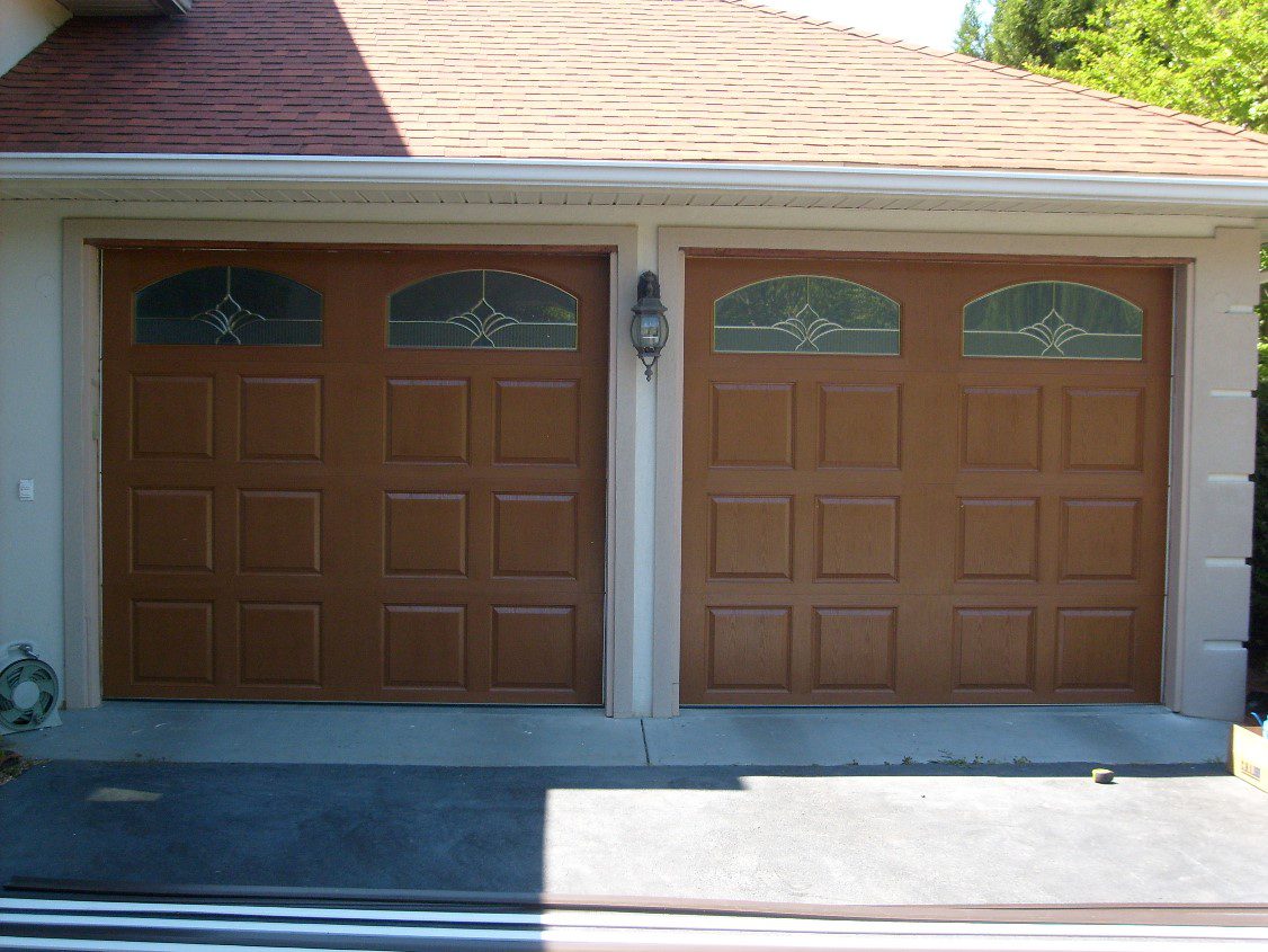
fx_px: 1575
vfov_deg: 33.6
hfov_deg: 43.8
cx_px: 634
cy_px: 476
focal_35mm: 43
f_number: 3
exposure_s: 1/250
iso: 80
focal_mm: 7.2
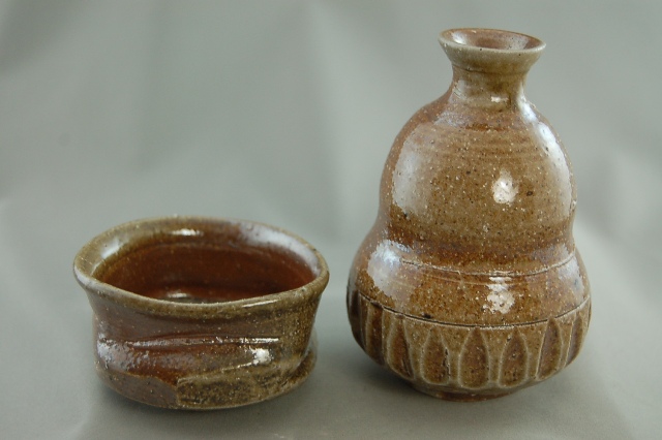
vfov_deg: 23.8
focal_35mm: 57
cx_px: 331
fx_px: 1048
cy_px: 220
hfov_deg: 35.1
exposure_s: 1/30
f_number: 5
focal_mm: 38
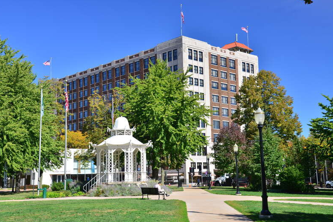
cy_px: 112
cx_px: 165
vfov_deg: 27.5
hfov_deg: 40.3
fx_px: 453
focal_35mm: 49
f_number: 8
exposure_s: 1/50
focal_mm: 48
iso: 100
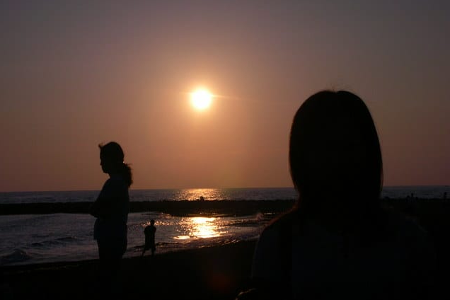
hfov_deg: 22.6
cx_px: 224
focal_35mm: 90
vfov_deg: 15.2
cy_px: 134
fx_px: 1125
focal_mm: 14.3
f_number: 13.6
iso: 50
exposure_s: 1/350
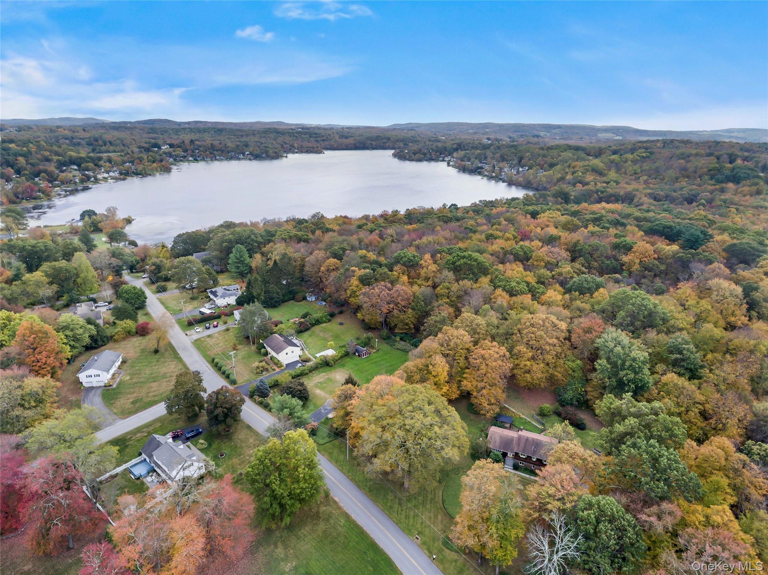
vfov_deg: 65.9
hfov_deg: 81.8
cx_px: 384
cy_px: 288
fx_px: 444
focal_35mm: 20
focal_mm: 3.61
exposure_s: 1/240
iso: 100
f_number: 2.8
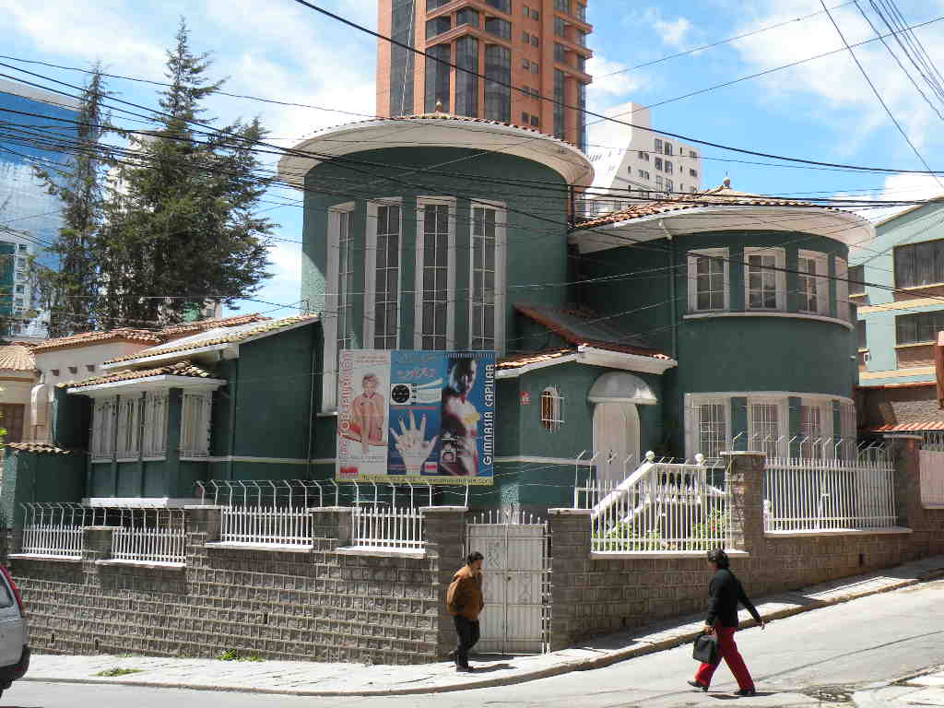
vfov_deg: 34.3
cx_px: 472
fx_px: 1145
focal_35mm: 42
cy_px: 354
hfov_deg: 44.8
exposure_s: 1/160
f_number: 5.6
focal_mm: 7.4
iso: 64
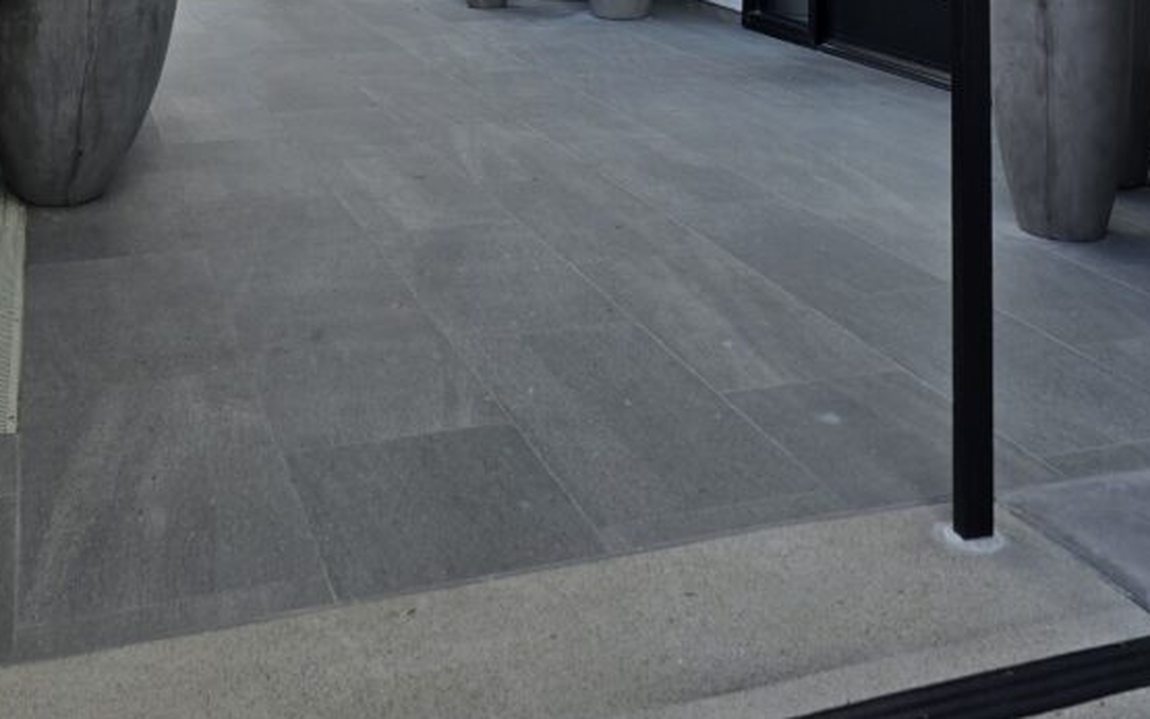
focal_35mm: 45
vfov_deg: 23.8
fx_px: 1410
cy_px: -305
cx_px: 582
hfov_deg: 44.4
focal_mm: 6.3
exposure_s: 1/309
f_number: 1.7
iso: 12
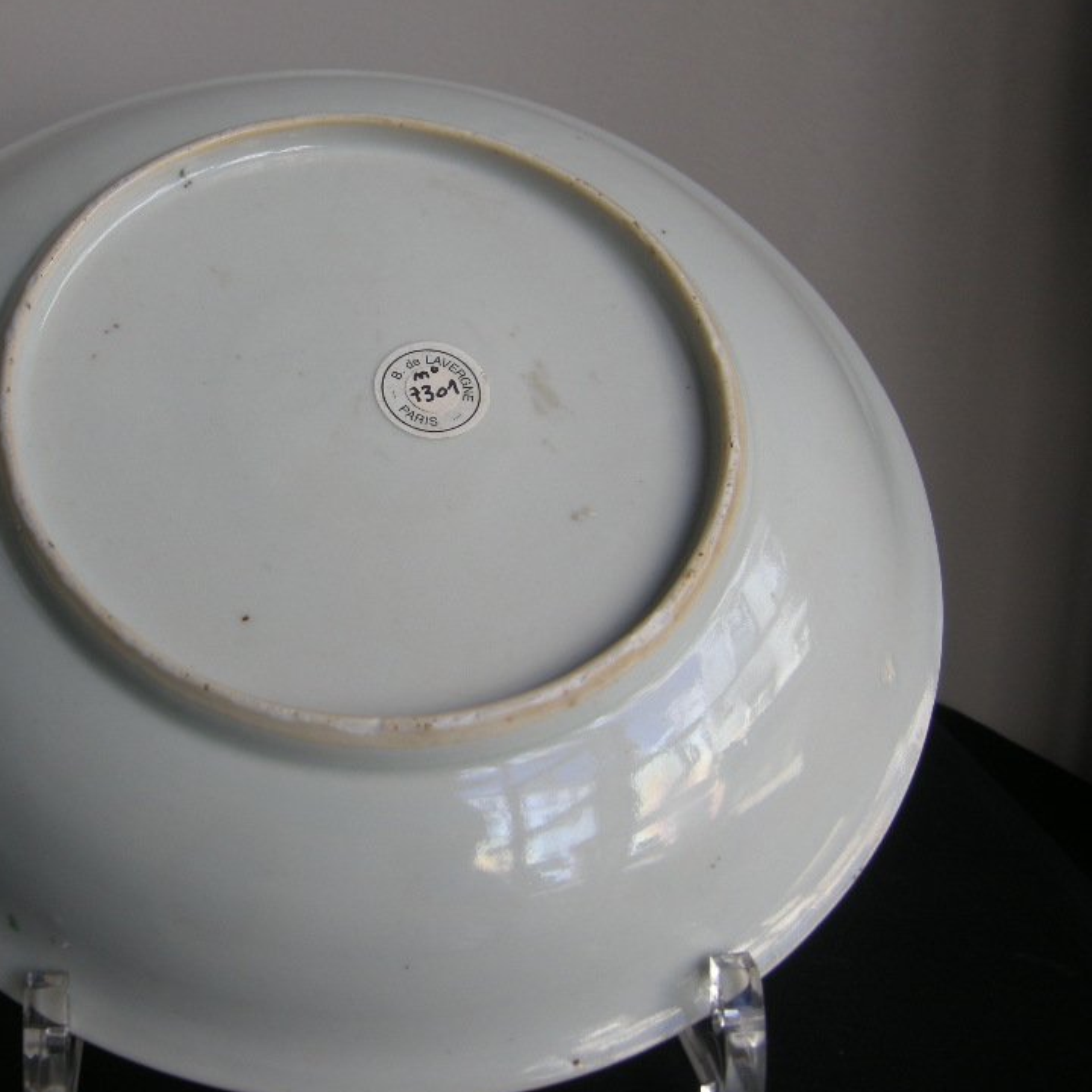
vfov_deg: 38.3
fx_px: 1570
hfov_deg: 37.9
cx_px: 352
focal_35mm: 44
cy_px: 520
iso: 64
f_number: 3
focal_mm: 7.5
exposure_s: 1/60.8
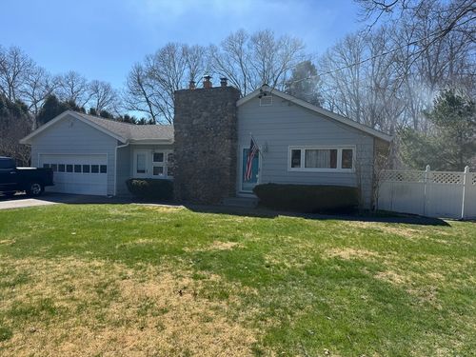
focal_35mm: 24
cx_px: 238
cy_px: 178
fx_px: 330
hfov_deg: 71.6
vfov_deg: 56.8
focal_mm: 6.76
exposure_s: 1/3597
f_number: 1.78
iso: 80
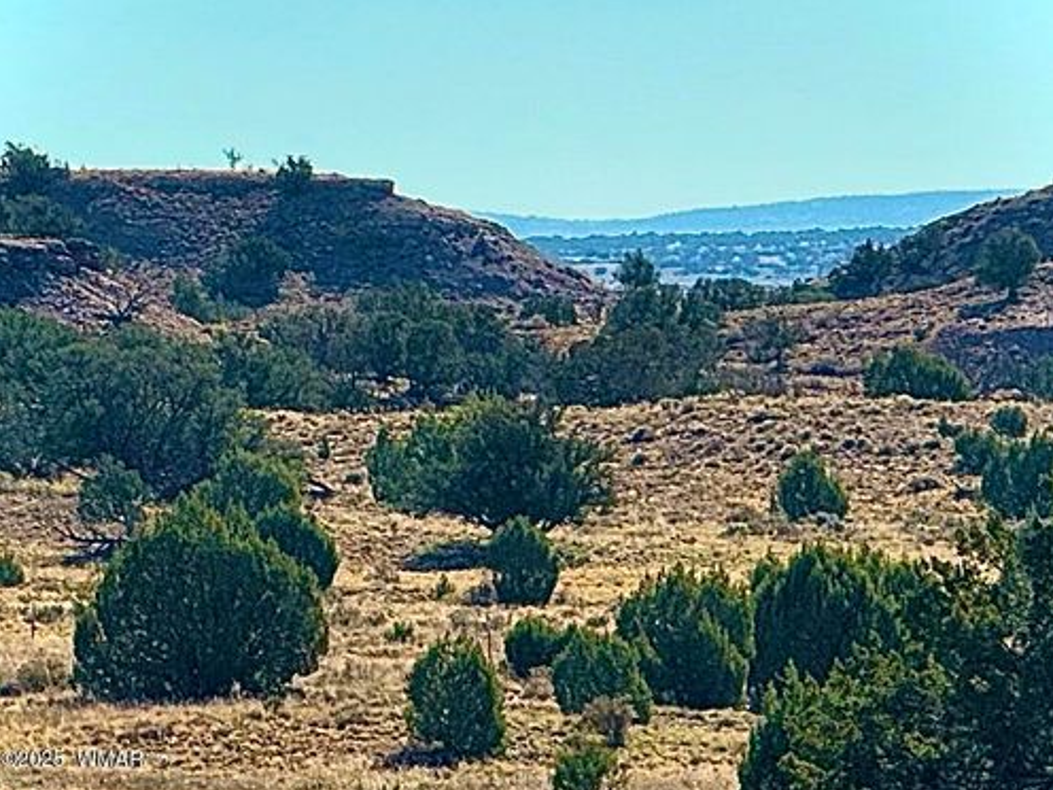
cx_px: 526
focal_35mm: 121
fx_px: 3681
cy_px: 396
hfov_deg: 16.3
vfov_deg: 12.2
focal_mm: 15.66
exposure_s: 1/1294
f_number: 2.8
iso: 50
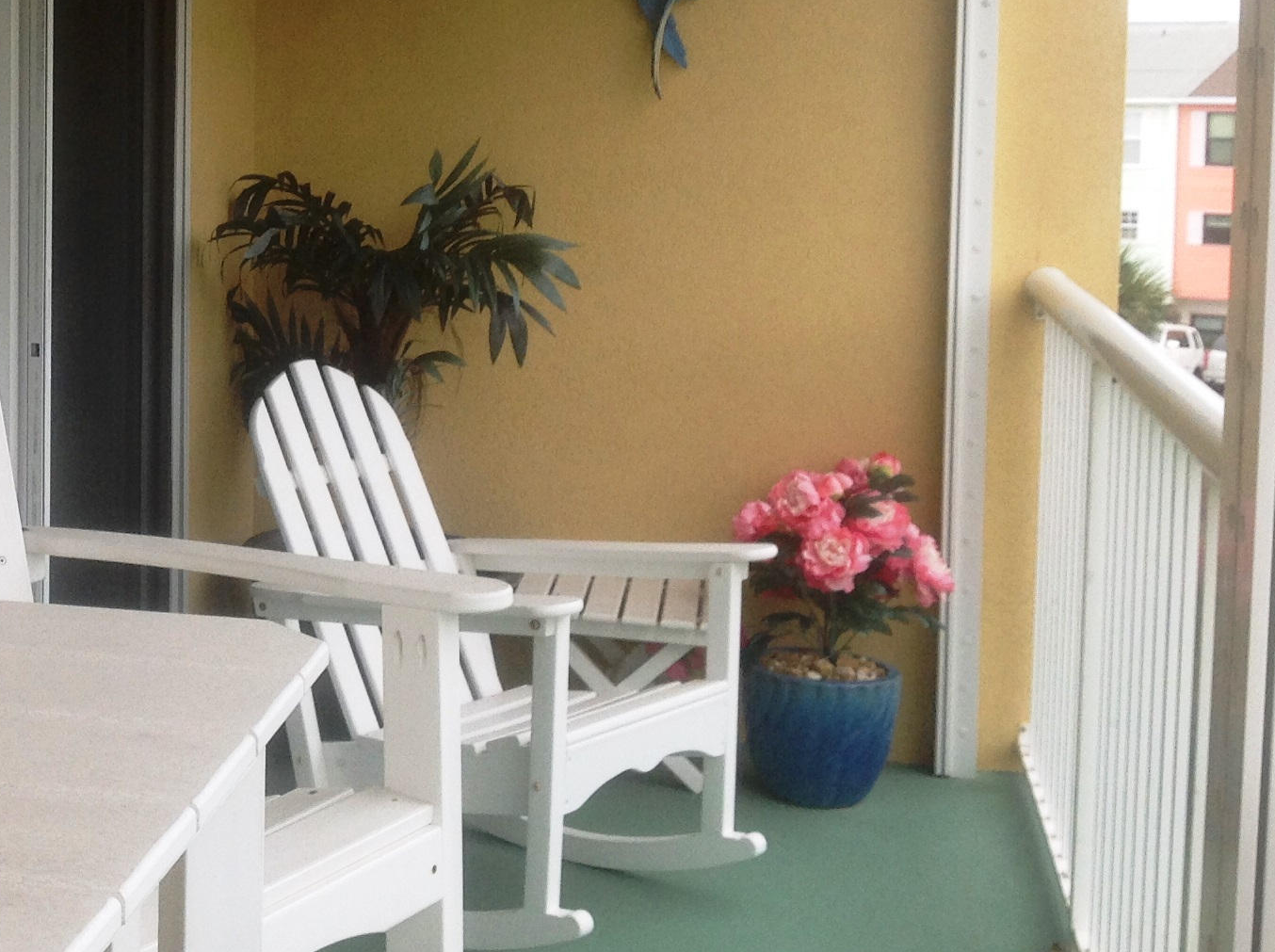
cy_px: 290
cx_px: 91
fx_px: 2464
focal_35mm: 67
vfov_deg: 21.8
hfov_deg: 27.8
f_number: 2.4
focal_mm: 4.28
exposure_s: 1/191
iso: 50
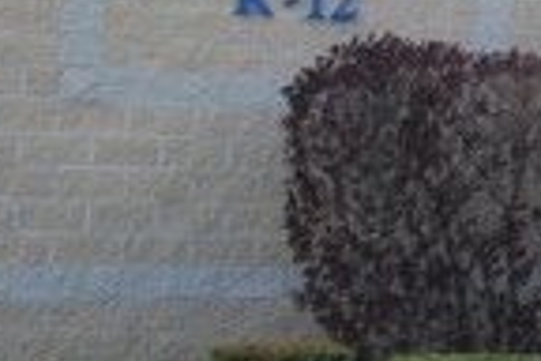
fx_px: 1803
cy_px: -90
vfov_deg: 11.2
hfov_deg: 13.7
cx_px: 1176
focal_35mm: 120
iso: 100
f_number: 6.3
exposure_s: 1/160
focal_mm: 18
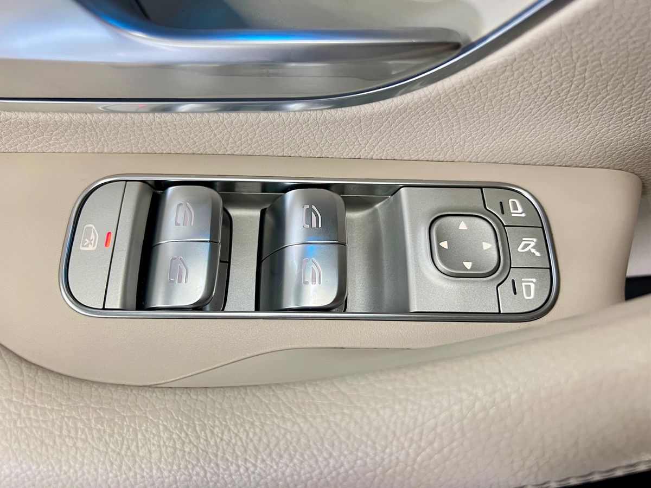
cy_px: 244
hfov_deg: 67.3
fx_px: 489
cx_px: 326
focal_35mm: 26
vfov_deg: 53.1
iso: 125
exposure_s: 1/50
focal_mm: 5.7
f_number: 1.5
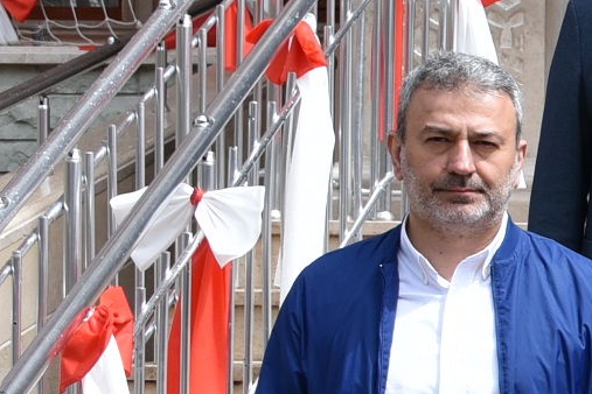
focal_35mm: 190
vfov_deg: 7.2
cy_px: 290
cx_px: 1465
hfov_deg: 9.5
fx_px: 3124
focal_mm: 32
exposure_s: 1/250
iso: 200
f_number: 8
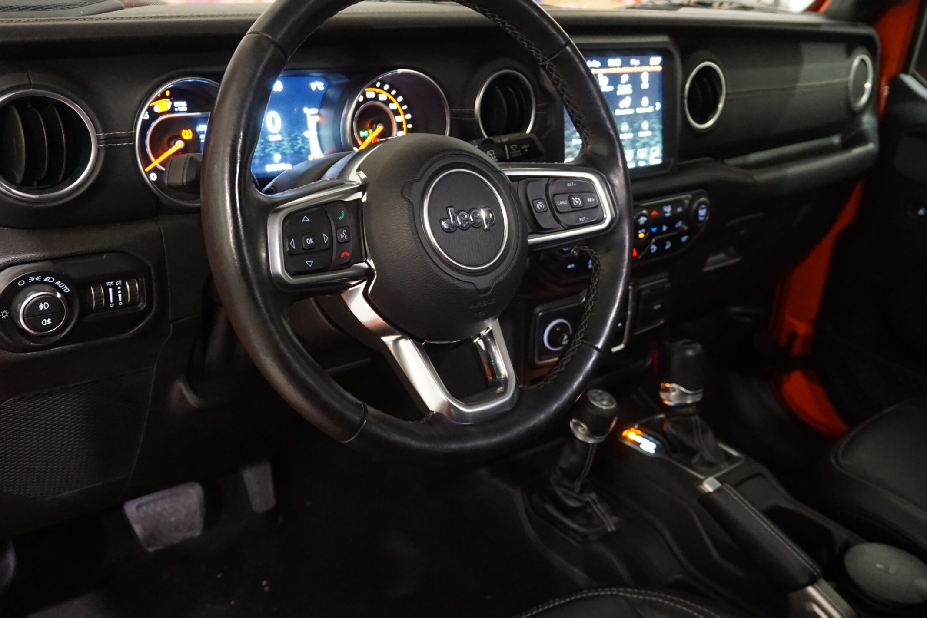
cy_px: 286
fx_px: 927
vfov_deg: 36.9
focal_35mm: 36
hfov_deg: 53.0
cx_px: 523
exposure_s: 1/25
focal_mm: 20
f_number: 4
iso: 3200
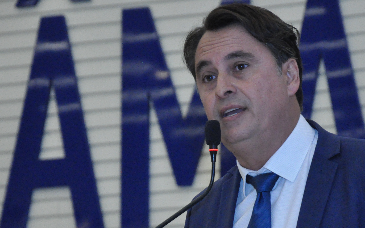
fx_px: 2415
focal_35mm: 243
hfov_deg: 8.6
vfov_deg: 5.4
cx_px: 226
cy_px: 161
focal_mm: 105
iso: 3200
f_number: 5.6
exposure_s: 1/160
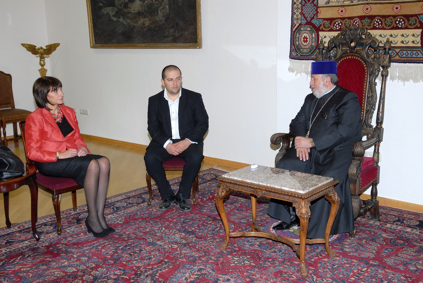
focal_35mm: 42
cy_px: 142
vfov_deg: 32.0
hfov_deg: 46.3
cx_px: 212
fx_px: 494
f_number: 5.6
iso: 500
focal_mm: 28
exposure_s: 1/60
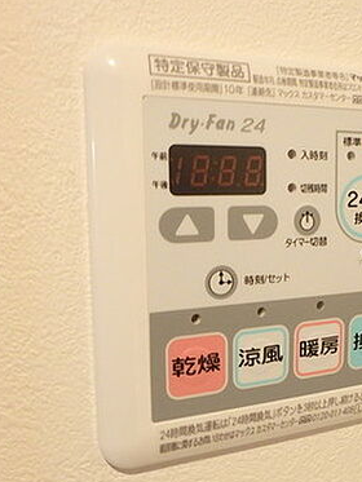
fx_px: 502
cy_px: 262
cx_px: 253
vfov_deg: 51.3
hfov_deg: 39.0
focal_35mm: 36
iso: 500
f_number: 3.5
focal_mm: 3.7
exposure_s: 1/30
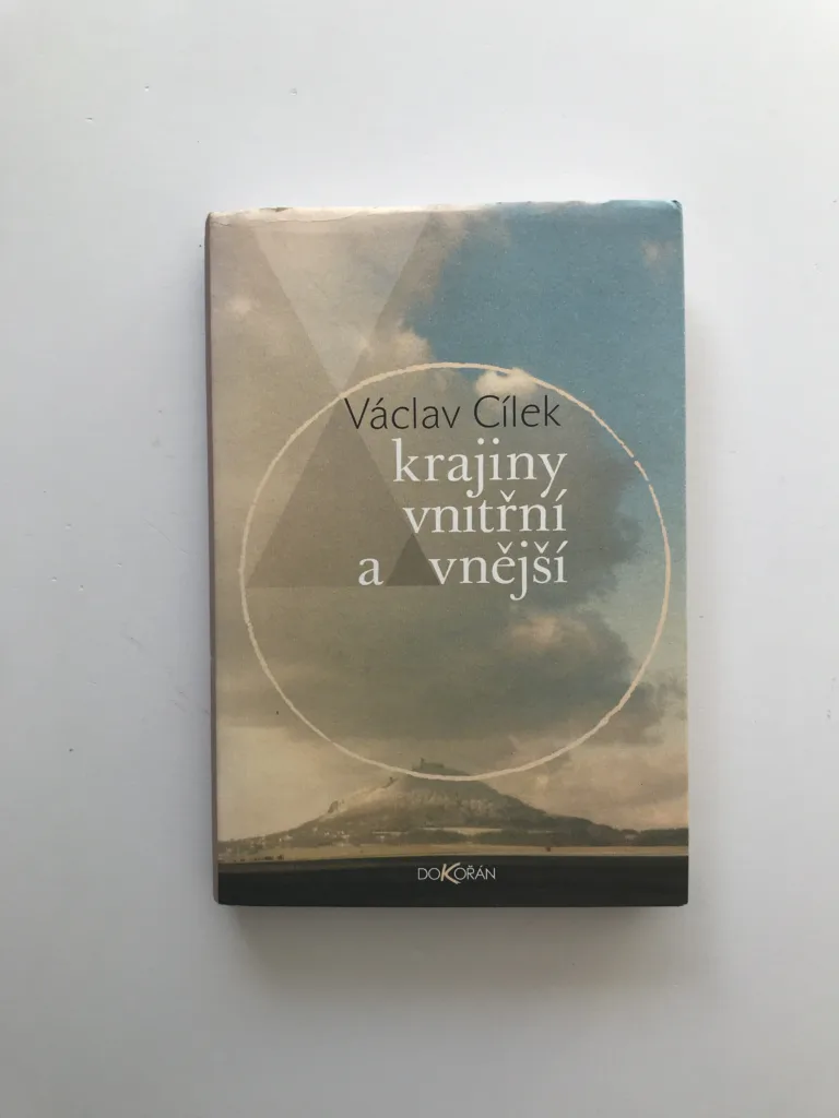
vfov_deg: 63.4
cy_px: 559
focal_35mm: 28
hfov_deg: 49.7
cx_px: 420
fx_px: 905
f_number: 1.8
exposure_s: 1/273
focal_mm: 3.99
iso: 20
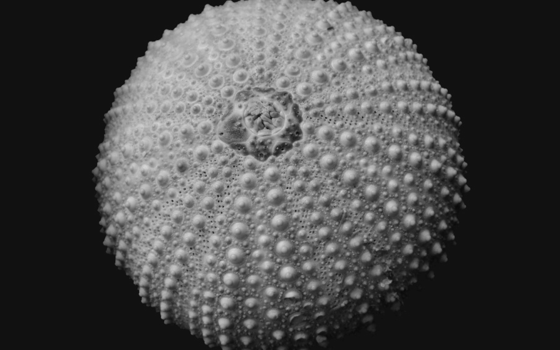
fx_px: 733
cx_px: 281
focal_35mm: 48
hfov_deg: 41.8
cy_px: 181
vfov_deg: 26.9
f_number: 8
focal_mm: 8.1
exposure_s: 1/50
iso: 400
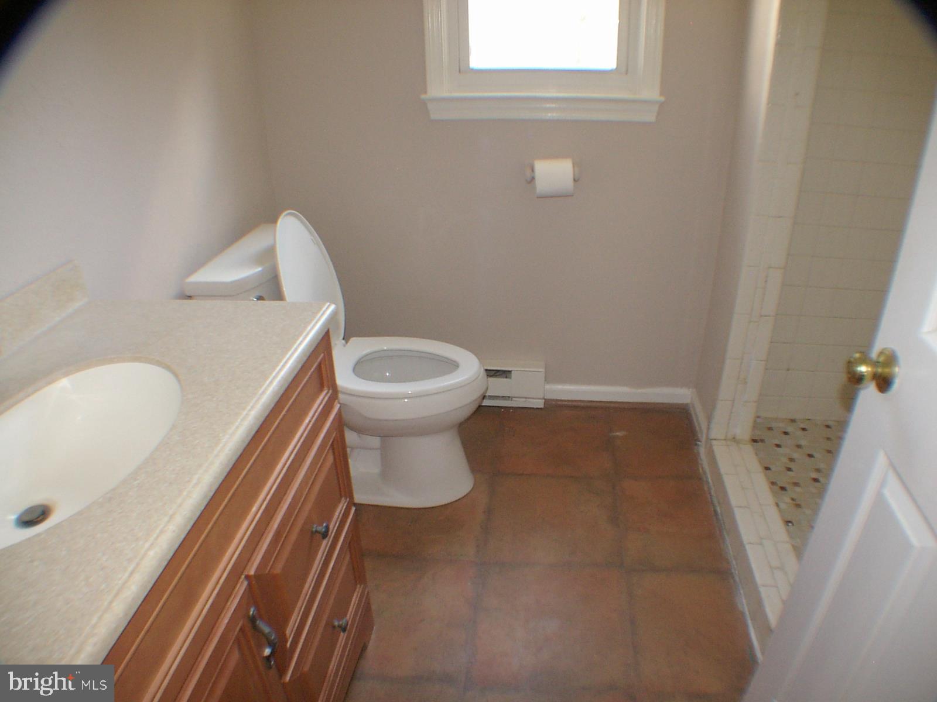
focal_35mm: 37
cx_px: 468
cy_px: 351
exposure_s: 1/30
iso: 200
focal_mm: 5.8
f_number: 2.9
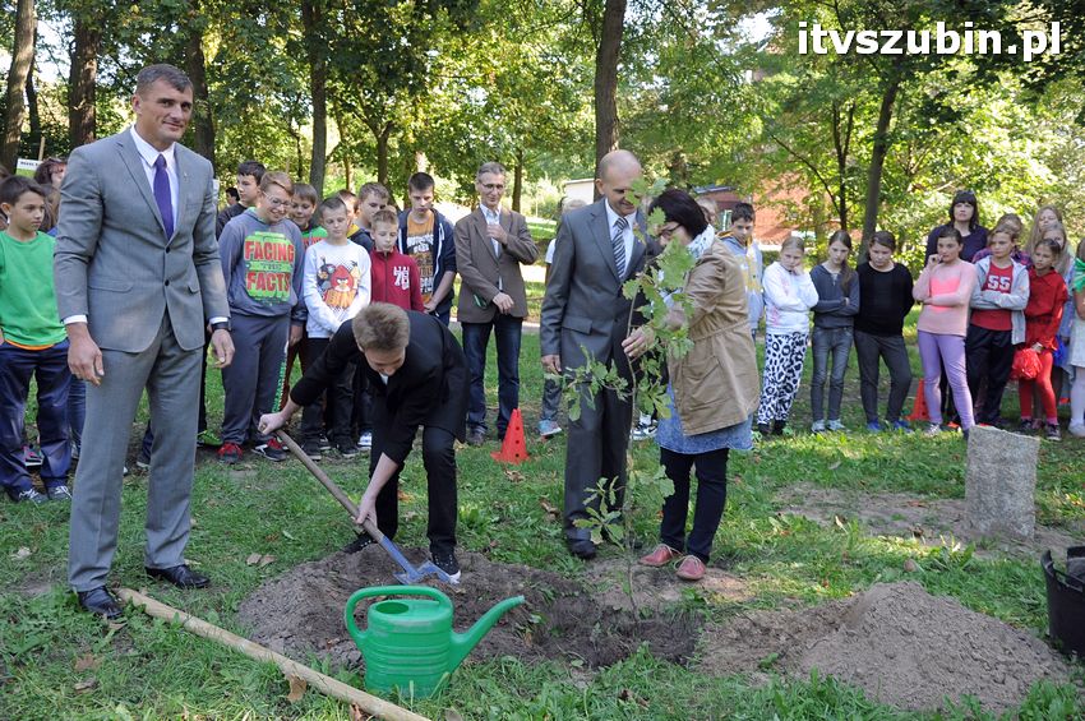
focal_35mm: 36
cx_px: 542
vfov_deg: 36.8
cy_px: 360
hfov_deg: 53.2
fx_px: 1084
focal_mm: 24
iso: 400
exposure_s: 1/125
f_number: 5.6
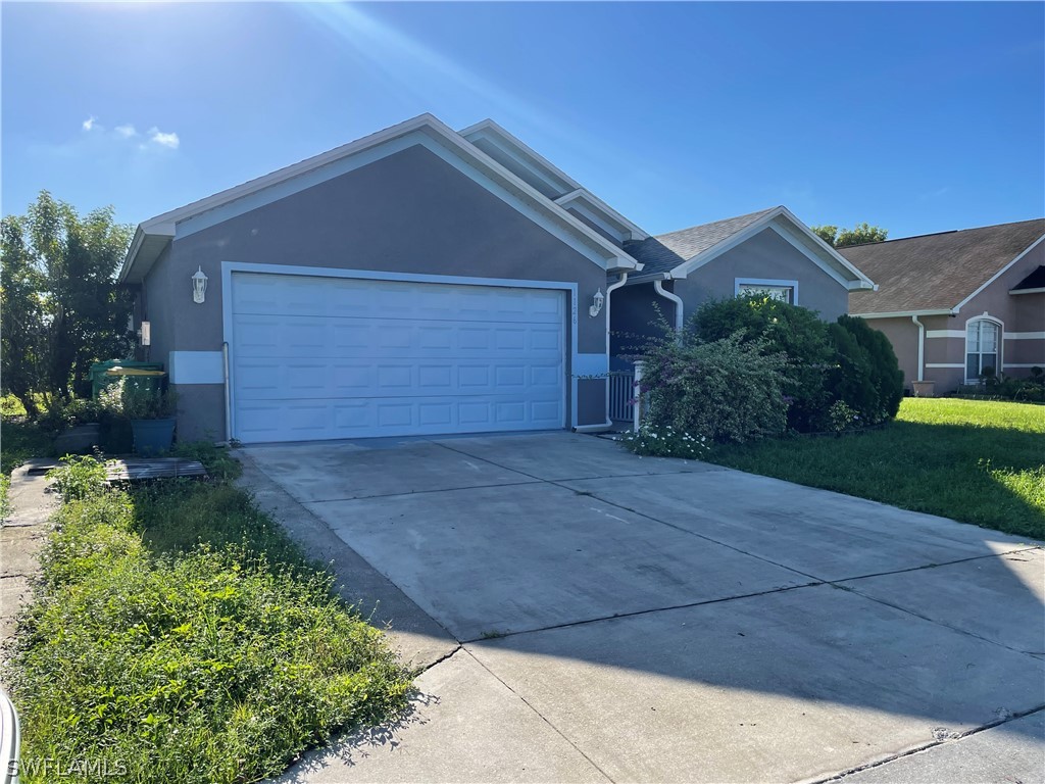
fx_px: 785
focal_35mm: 26
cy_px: 392
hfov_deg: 67.3
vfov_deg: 53.1
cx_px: 522
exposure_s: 1/3040
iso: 32
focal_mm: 4.2
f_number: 1.6
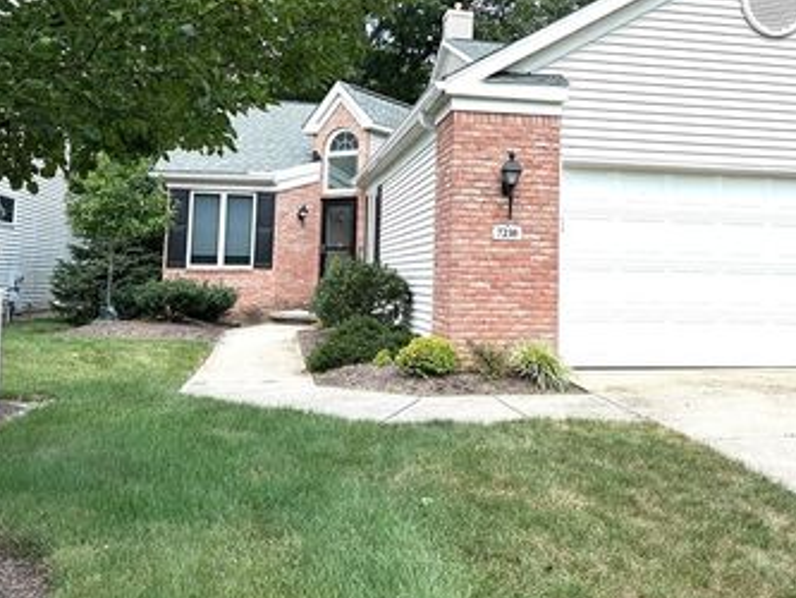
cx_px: 478
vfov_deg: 39.2
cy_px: 193
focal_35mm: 36
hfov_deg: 51.0
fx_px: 828
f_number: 1.78
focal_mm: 6.86
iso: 80
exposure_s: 1/2525
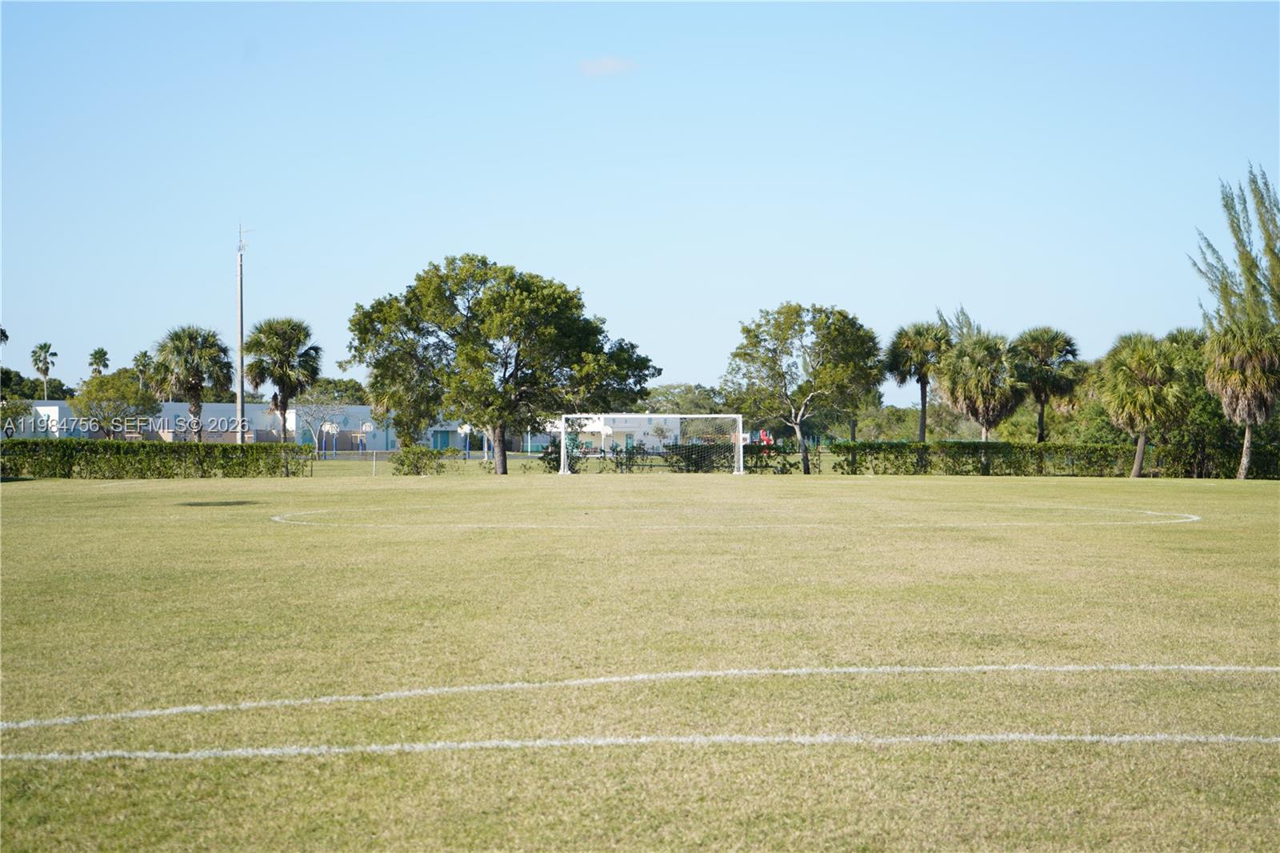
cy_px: 426
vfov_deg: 19.4
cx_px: 640
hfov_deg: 28.8
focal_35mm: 70
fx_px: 2488
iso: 100
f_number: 5.6
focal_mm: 70
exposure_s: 1/320
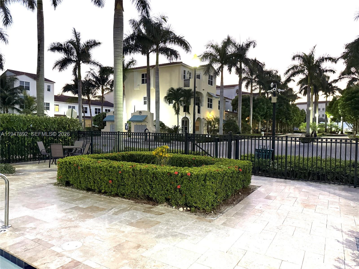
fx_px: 249
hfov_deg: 71.6
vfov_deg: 56.8
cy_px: 134
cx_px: 180
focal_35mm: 24
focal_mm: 6.76
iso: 800
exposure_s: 1/30
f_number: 1.78
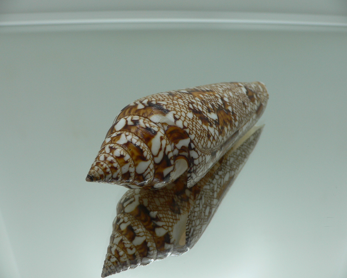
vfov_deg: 40.1
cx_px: 171
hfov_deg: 49.1
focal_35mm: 37
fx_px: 380
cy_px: 141
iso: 80
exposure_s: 1/80
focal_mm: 4.6
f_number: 2.8
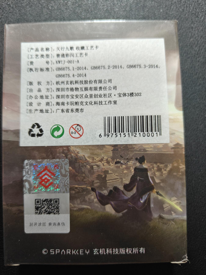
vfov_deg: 71.6
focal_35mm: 24
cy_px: 138
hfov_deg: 56.8
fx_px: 190
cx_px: 103
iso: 320
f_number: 1.8
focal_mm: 5.59
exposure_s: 1/50
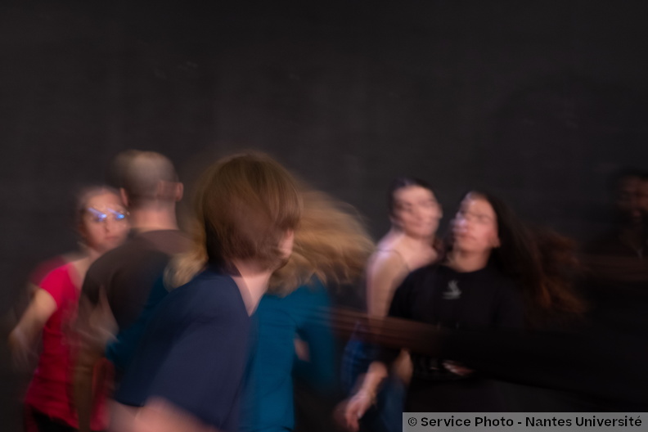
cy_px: 216
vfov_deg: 10.2
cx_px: 324
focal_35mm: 135
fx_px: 2430
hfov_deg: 15.2
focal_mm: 90
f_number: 5.6
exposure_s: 1/8
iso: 800
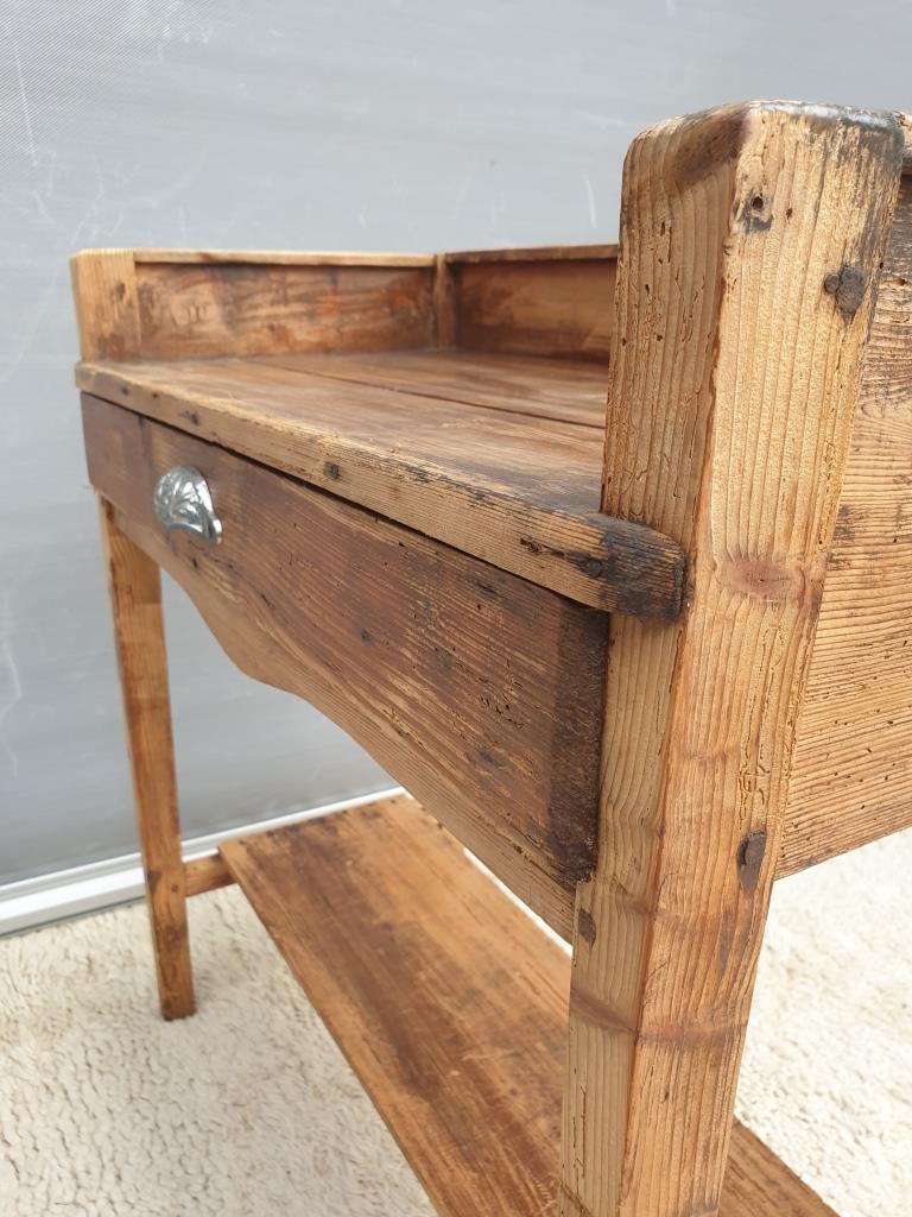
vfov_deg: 67.3
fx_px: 913
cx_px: 456
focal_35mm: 26
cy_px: 608
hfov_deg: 53.1
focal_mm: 4.3
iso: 80
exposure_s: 1/100
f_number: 2.4
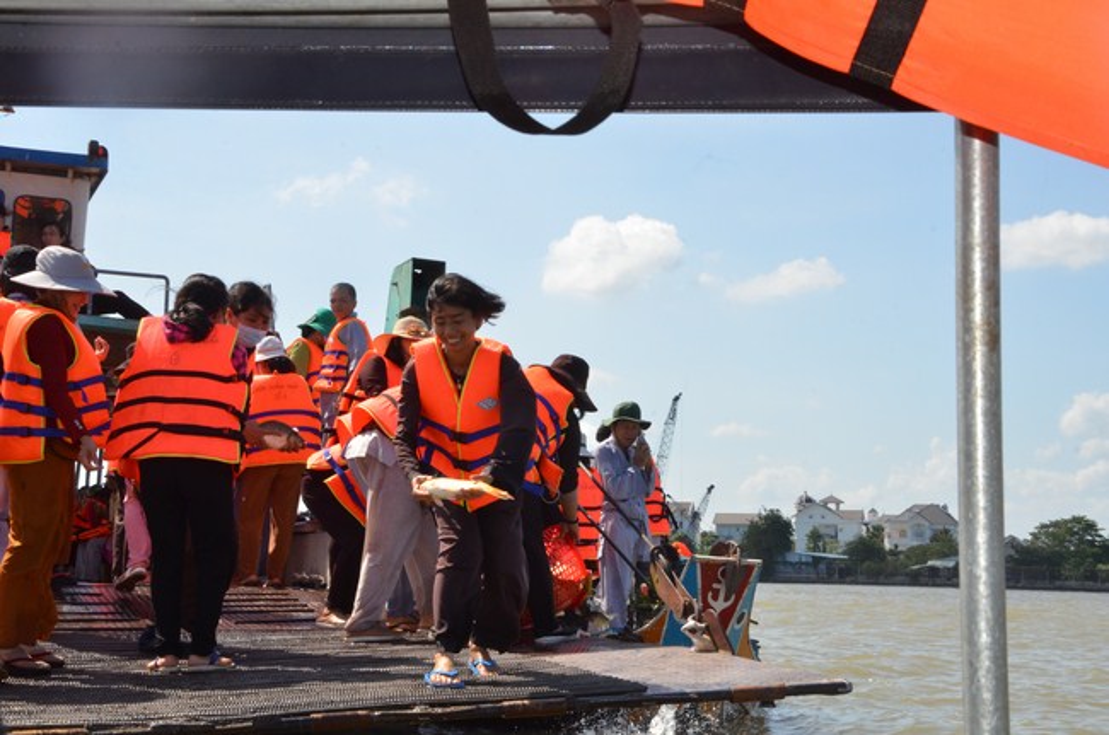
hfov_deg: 31.9
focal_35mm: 63
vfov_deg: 21.5
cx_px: 554
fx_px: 1937
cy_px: 368
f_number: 22
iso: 640
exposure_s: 1/250
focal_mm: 42
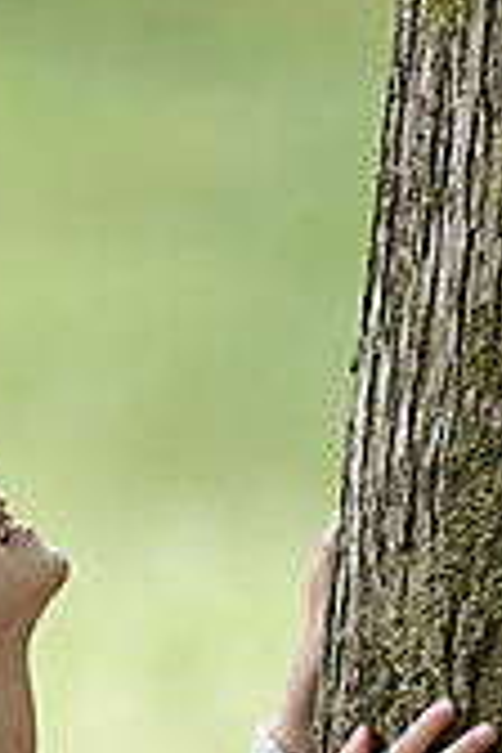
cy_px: 439
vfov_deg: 3.6
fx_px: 11963
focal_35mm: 572
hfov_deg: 2.4
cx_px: 166
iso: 200
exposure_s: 1/250
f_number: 3.2
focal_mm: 200
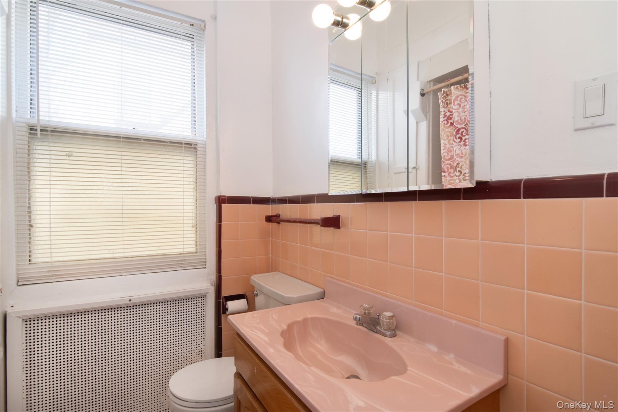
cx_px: 309
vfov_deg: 72.0
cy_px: 206
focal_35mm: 16
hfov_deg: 95.0
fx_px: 283
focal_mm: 11
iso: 640
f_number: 11
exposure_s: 1/30
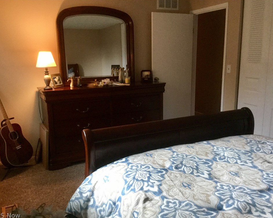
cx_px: 139
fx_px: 267
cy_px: 109
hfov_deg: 54.2
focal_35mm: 33
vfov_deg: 44.5
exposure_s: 1/33
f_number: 2.4
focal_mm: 3.3
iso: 250
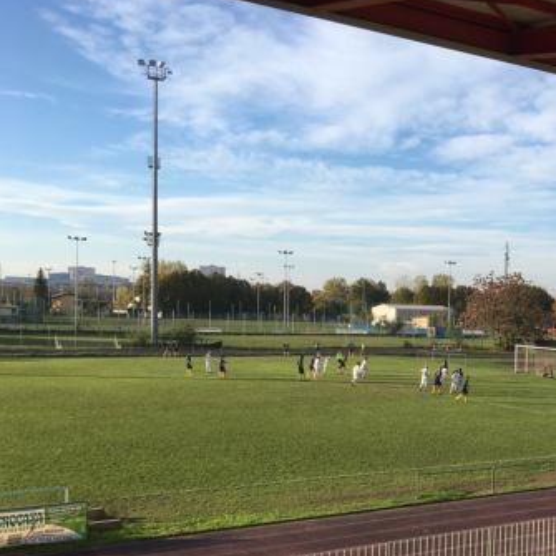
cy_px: 378
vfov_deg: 32.5
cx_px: 536
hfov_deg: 30.8
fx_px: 945
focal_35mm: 52
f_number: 2.2
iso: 25
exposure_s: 1/1241
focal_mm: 4.15
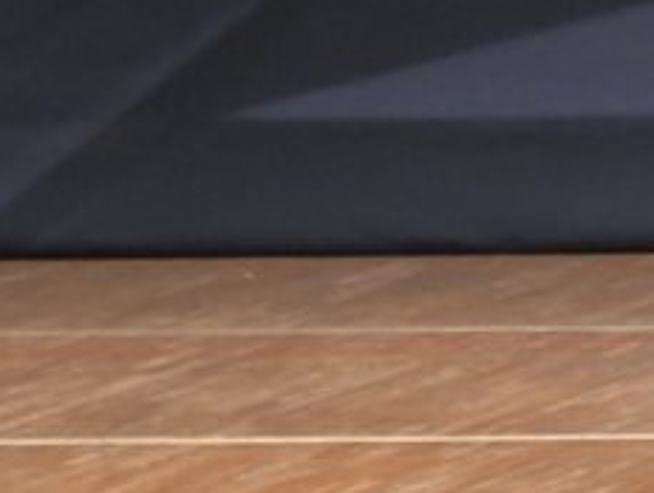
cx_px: 907
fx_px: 17352
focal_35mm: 917
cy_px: -122
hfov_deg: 2.2
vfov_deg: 1.6
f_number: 5.6
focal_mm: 190
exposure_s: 1/400
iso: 6400
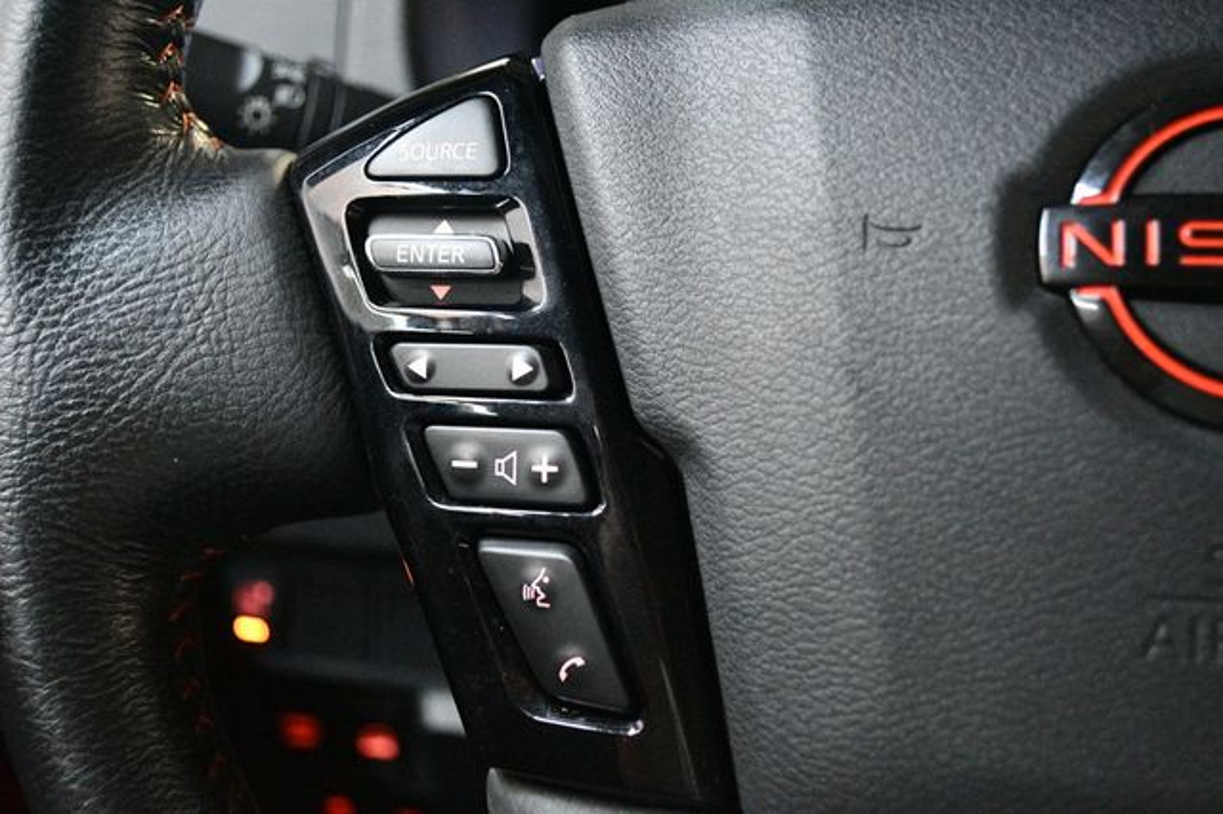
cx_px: 612
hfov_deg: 41.1
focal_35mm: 48
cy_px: 407
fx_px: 1630
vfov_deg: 28.0
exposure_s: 1/60
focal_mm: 32
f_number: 4.8
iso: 8000
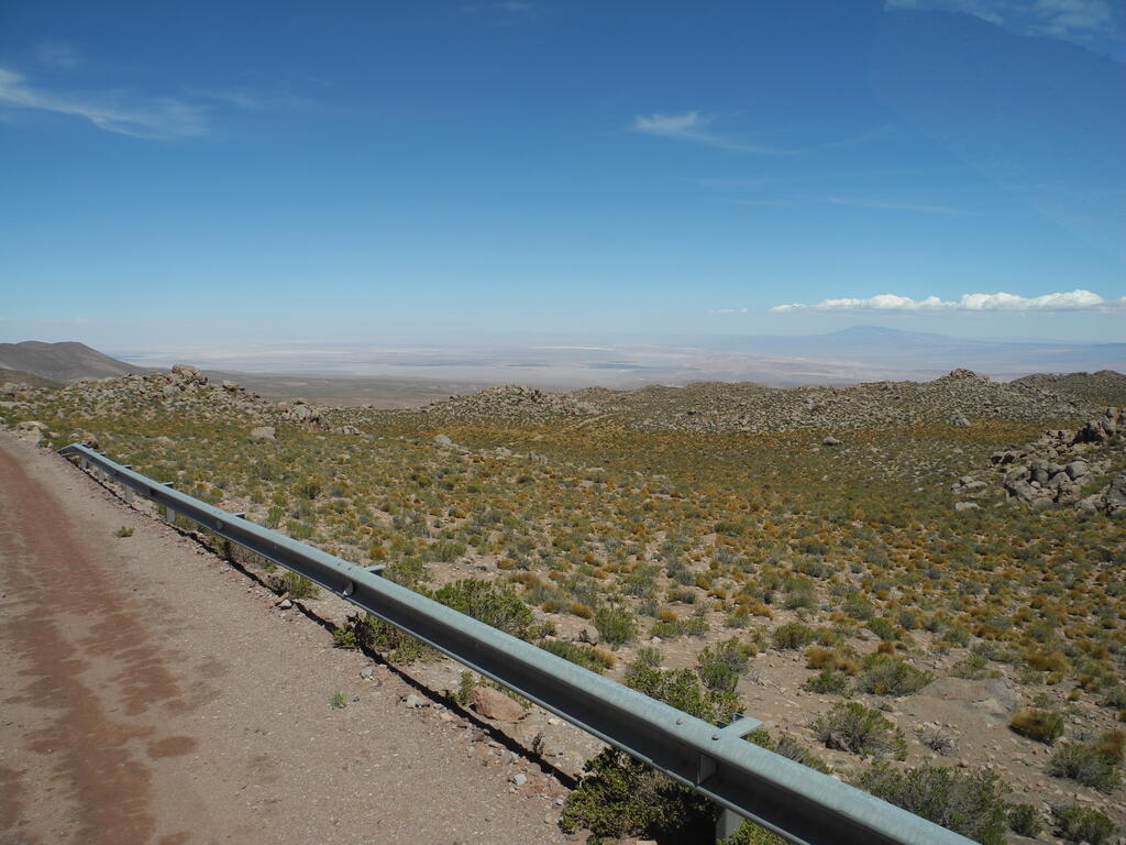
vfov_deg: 49.7
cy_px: 422
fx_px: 911
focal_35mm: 28
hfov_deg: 63.4
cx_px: 563
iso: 100
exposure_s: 1/800
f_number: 5
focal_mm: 6
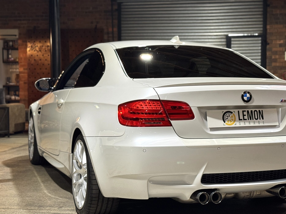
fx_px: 545
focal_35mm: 66
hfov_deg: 29.4
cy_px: 107
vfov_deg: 22.2
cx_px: 164
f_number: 1.78
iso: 200
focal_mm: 6.76
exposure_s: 1/50
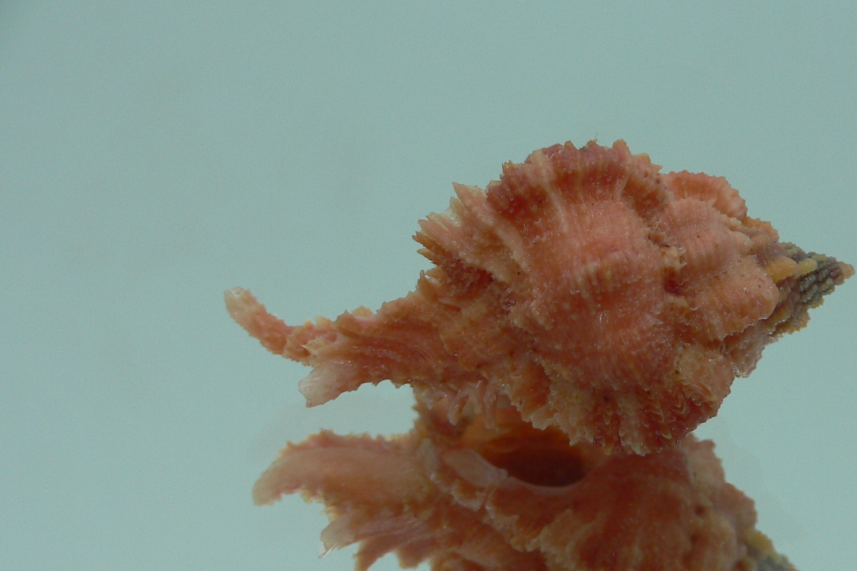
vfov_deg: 27.4
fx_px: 1166
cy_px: 366
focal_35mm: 49
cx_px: 549
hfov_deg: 40.0
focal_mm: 4.6
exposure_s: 1/60
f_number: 2.8
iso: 80
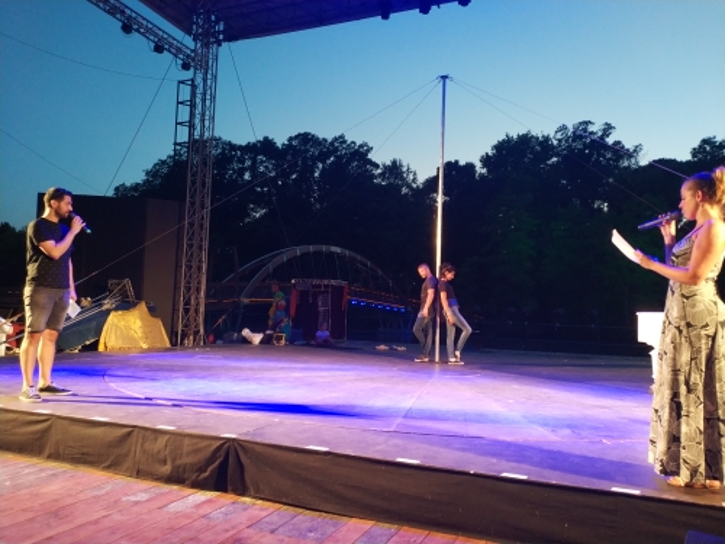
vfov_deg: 44.2
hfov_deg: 56.8
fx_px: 670
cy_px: 272
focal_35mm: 32
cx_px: 362
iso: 376
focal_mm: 4.5
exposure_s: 1/20
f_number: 2
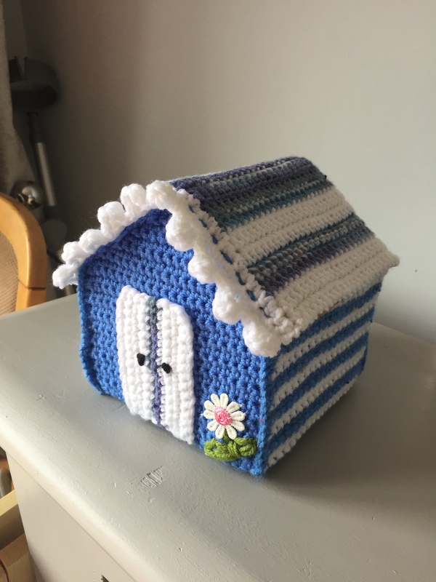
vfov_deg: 61.7
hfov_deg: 48.2
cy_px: 291
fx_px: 487
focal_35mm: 29
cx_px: 218
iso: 32
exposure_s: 1/33
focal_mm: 4.15
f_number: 2.2
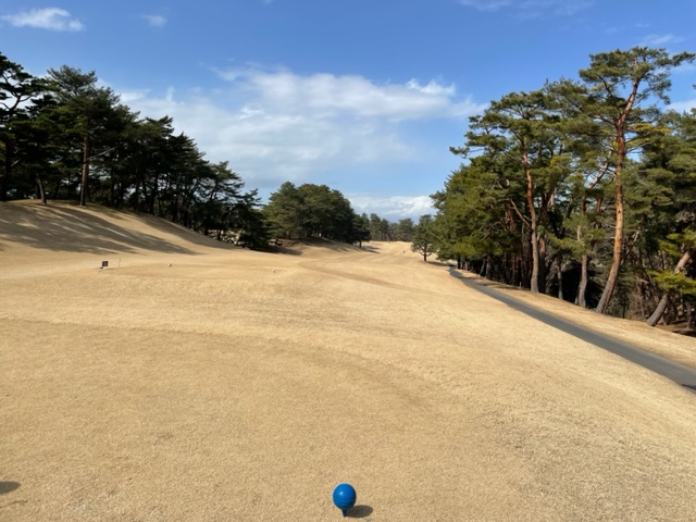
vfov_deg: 53.1
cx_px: 348
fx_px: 523
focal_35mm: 26
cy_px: 261
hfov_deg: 67.3
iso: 32
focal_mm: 4.2
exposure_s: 1/5291
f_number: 1.6
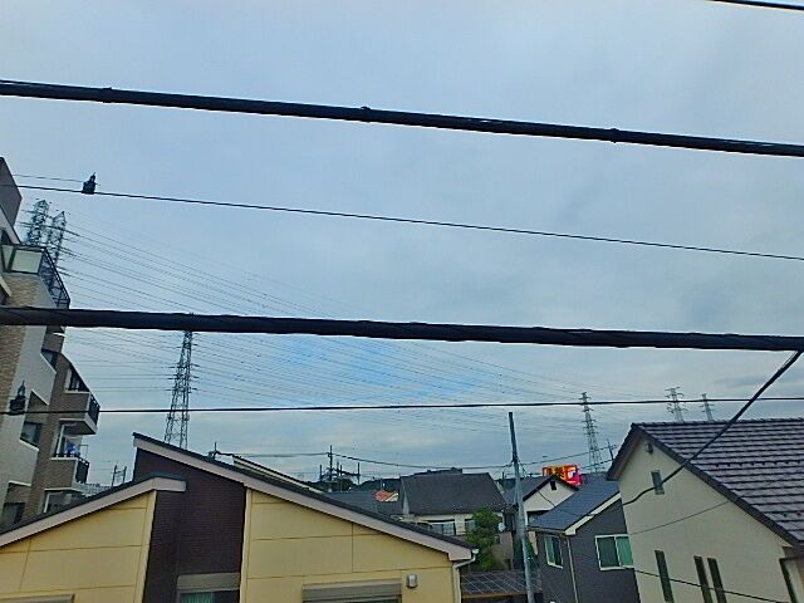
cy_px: 302
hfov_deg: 79.0
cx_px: 402
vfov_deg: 63.4
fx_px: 488
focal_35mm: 21
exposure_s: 1/800
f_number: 6
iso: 125
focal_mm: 3.7
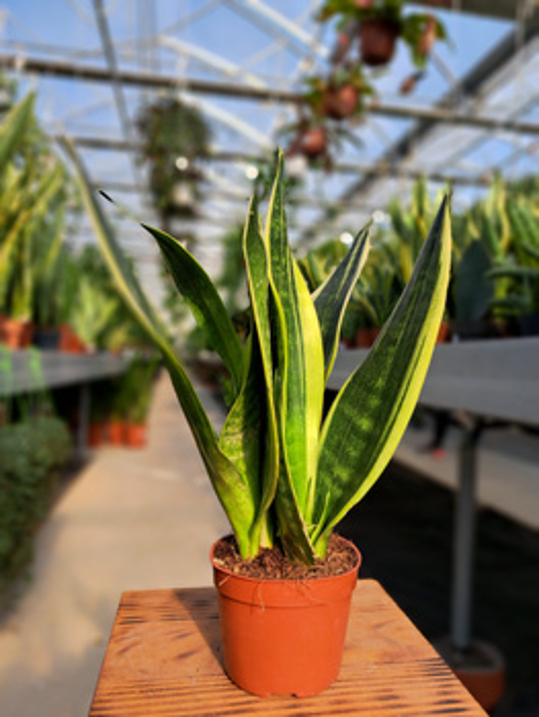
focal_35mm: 24
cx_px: 270
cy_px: 358
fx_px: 498
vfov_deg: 71.6
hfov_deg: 56.9
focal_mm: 5.23
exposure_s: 1/480
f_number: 1.8
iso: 50
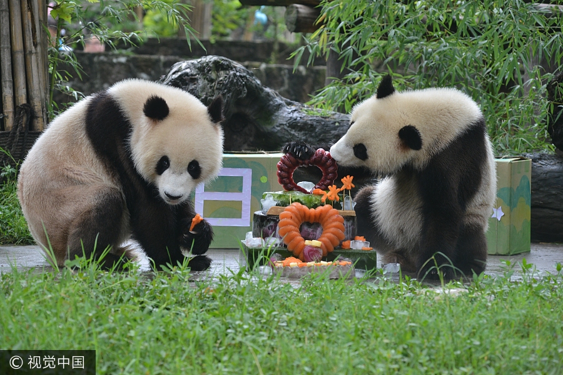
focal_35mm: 155
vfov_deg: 8.9
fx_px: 2424
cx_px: 282
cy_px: 188
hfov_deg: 13.2
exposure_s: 1/320
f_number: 9
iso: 800
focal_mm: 155
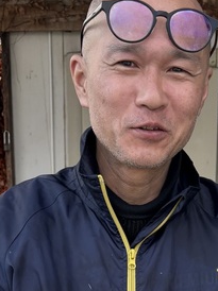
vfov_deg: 21.4
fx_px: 681
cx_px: 152
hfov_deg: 18.1
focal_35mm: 81
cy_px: 396
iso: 50
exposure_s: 1/837
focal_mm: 5.96
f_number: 1.6
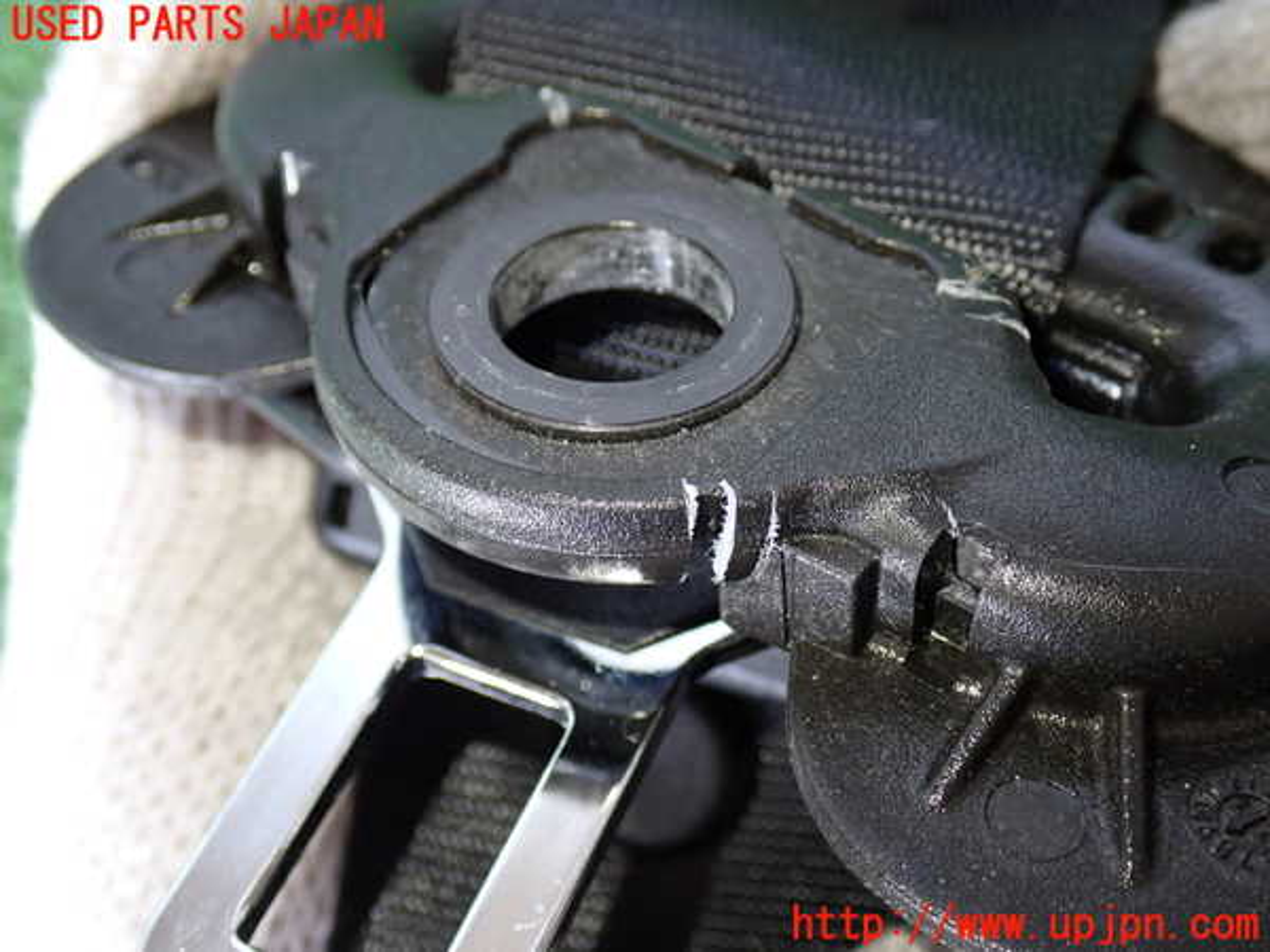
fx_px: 1724
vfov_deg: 30.9
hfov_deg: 40.4
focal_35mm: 47
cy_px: 476
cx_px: 635
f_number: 3.1
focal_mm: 8.4
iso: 320
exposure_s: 1/50
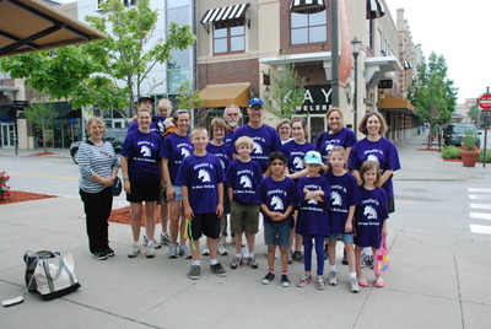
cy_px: 164
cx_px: 246
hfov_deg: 61.9
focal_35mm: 30
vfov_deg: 43.7
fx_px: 410
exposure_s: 1/250
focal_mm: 20
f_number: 8
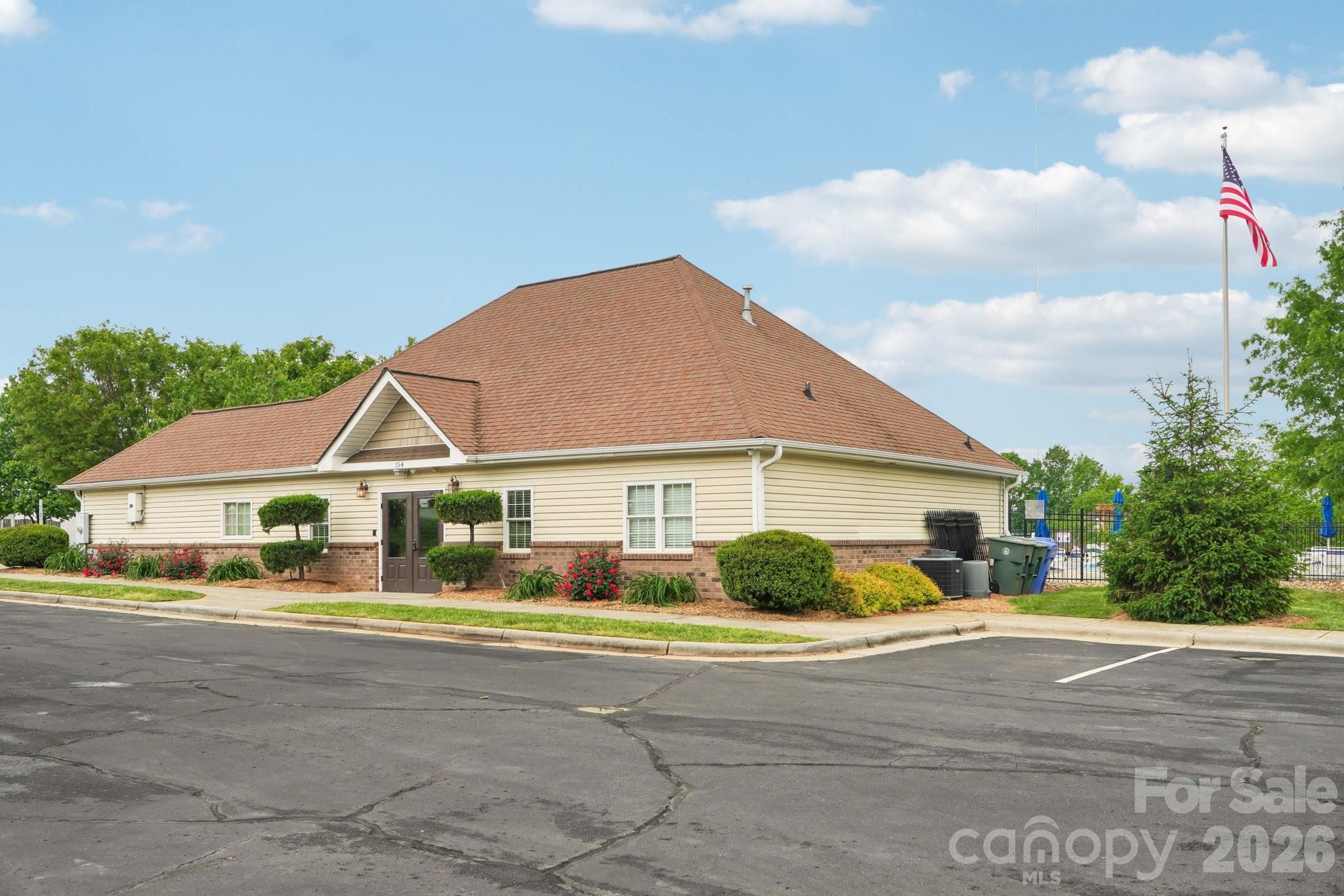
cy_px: 448
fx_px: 1120
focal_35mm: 30
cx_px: 672
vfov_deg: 43.6
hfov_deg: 61.9
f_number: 8
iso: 100
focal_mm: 20
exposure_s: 1/200
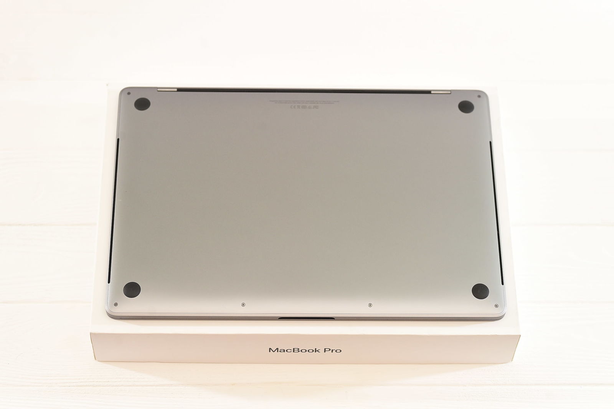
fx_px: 1449
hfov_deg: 23.9
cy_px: 204
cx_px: 307
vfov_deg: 16.1
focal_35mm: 85
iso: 1600
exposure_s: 1/80
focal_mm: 85
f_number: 4
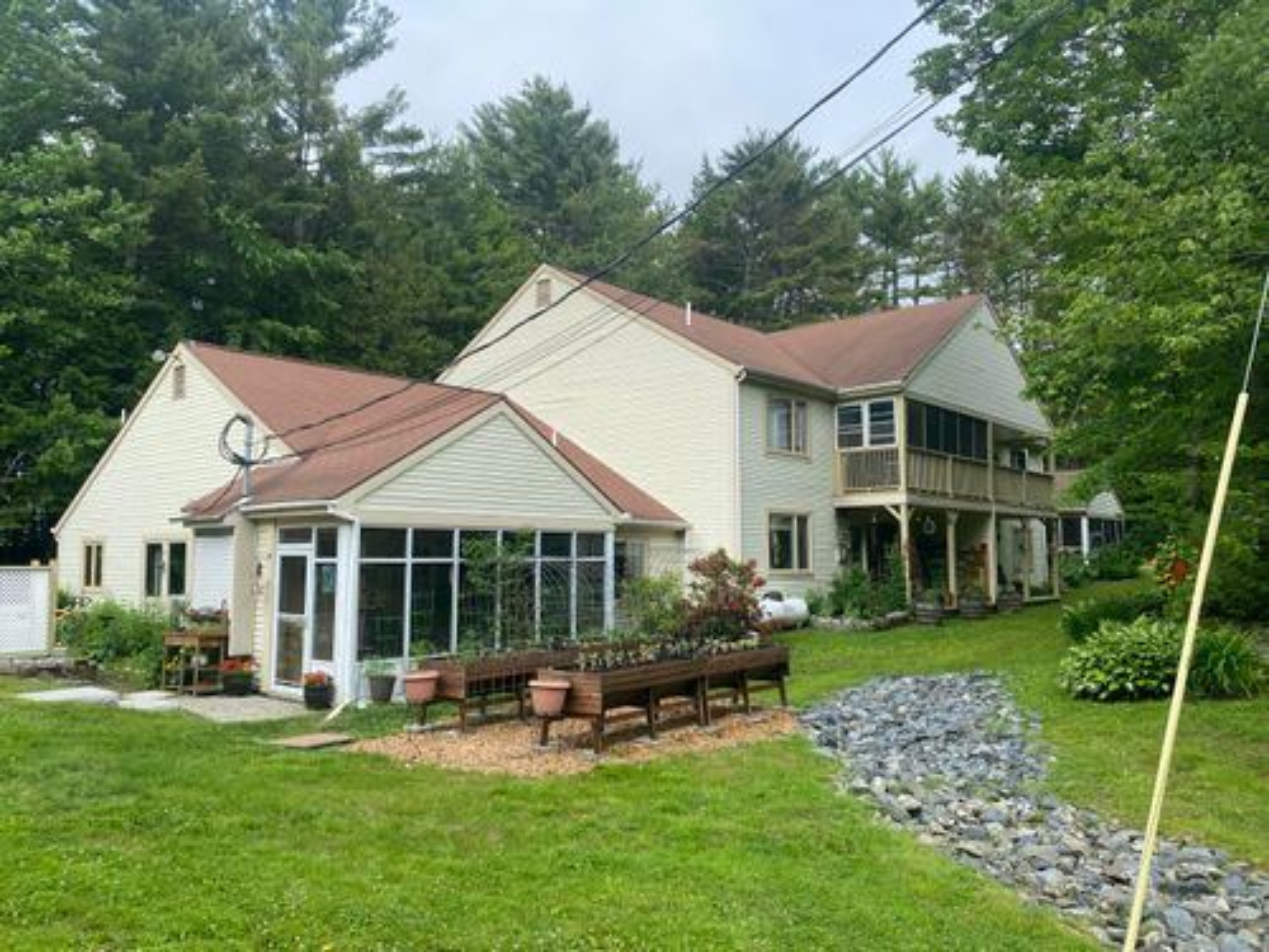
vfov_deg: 53.1
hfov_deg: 67.3
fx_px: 953
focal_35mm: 26
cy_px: 476
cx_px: 634
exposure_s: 1/1193
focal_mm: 4.25
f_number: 1.8
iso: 32
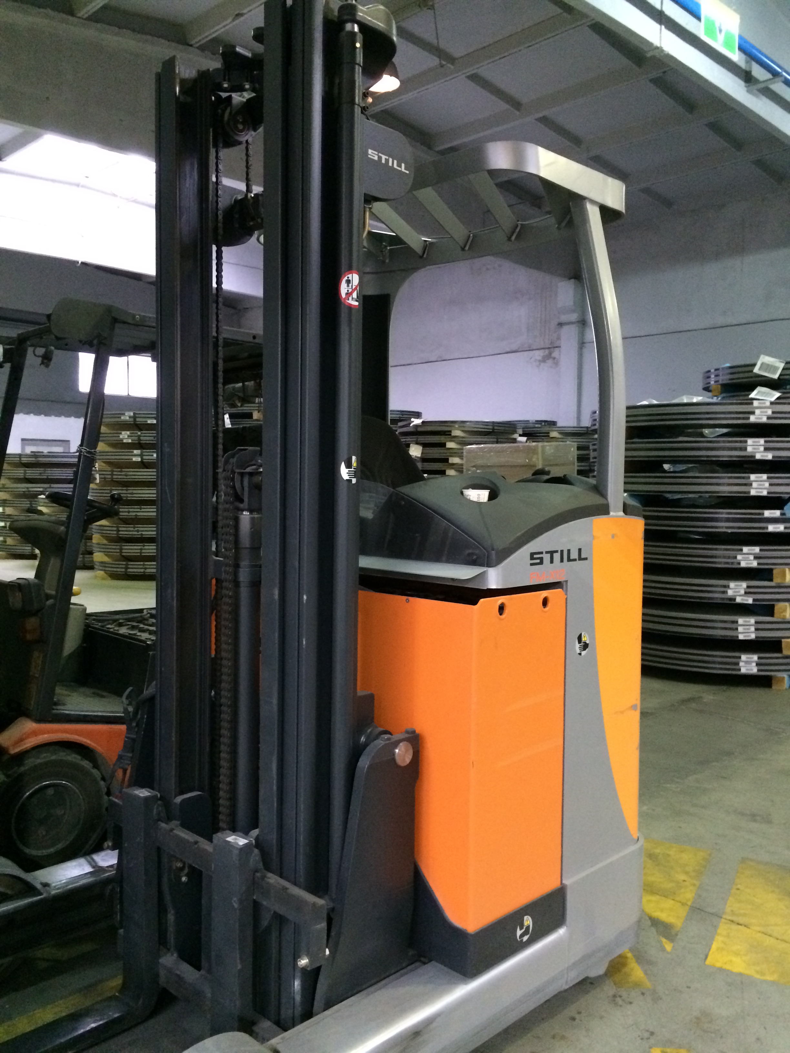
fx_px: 882
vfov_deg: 61.7
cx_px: 395
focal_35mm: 29
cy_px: 526
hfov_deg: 48.2
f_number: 2.2
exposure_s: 1/15
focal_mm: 4.15
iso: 400
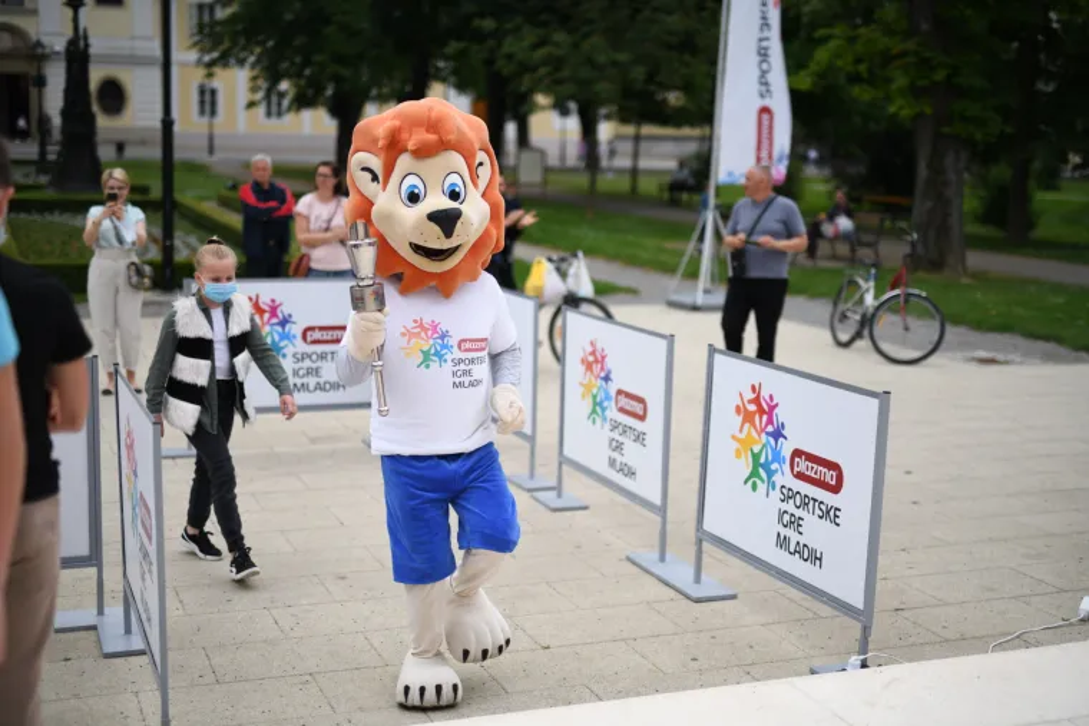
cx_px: 544
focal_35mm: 50
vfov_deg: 27.0
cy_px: 363
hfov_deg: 39.6
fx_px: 1513
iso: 125
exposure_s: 1/5000
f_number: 1.4
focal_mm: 50
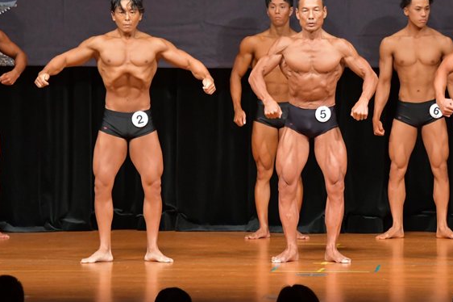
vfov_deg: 4.6
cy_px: 137
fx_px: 3760
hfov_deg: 6.9
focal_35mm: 299
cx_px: 285
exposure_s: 1/400
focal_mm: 145
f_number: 5.6
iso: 6400
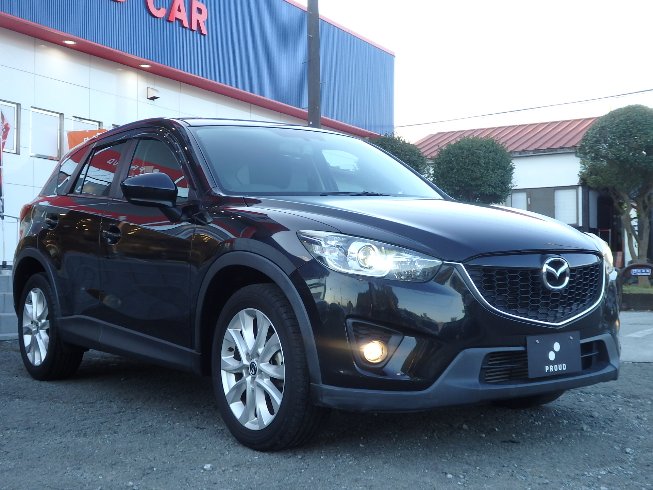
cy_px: 245
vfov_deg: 32.2
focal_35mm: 45
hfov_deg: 42.1
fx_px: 849
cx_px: 326
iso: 125
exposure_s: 1/80
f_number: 3.8
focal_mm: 8
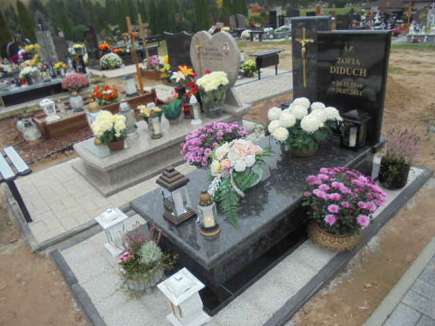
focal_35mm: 26
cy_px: 163
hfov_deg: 67.3
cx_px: 218
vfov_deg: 53.1
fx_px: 327
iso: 100
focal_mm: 4.6
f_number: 3.5
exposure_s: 1/200
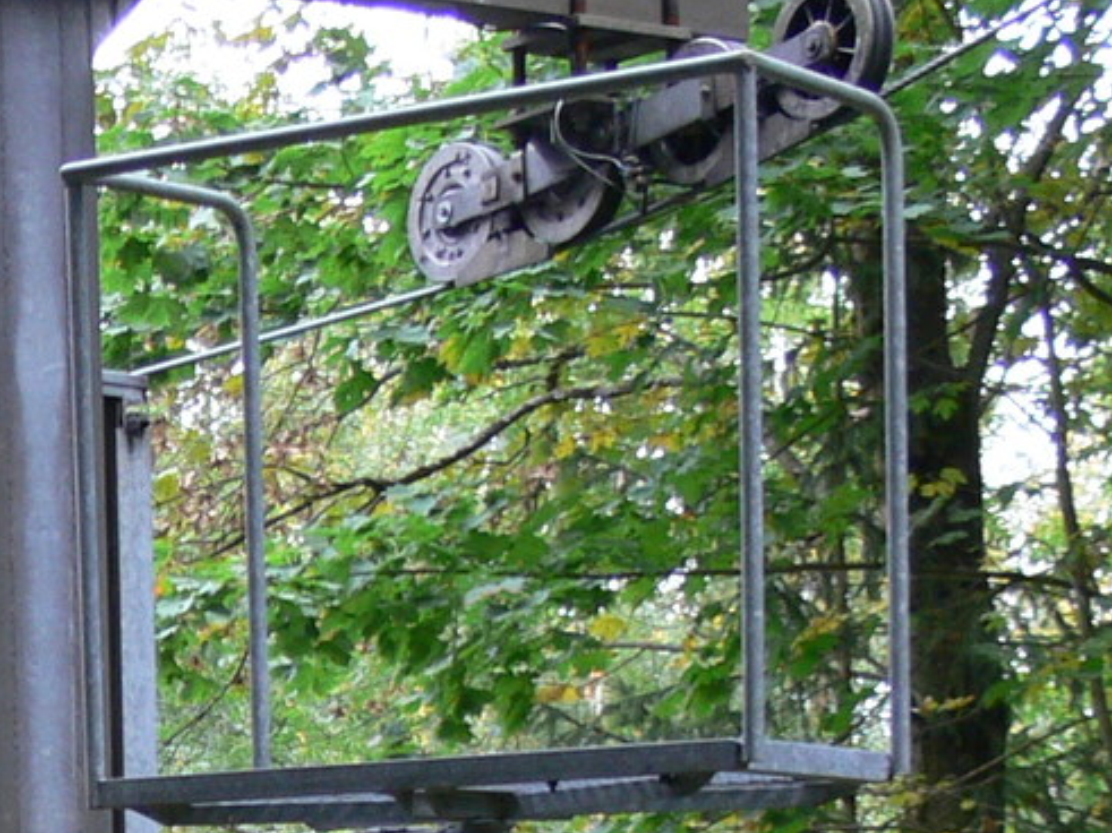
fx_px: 4882
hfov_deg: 12.2
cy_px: 1170
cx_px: -705
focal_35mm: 152
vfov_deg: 9.5
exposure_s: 1/30
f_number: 2.8
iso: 80
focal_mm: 7.4
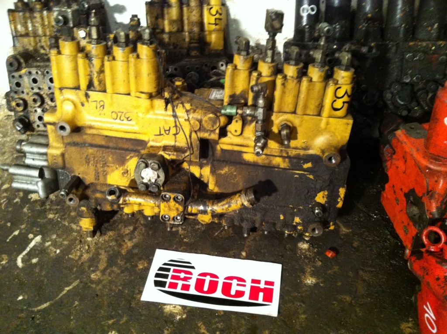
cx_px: 224
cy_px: 167
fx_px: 451
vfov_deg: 40.6
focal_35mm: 35
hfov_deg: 52.7
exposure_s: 1/15
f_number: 2.8
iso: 500
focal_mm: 3.85
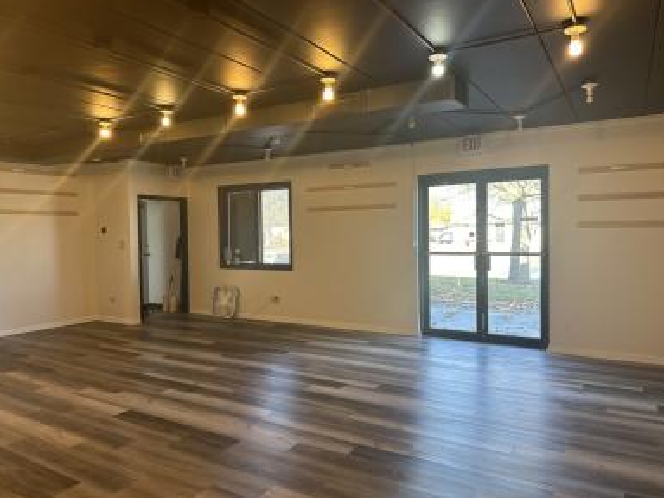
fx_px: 480
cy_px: 240
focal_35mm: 25
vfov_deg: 54.9
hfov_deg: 69.4
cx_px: 330
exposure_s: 1/120
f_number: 1.78
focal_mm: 6.86
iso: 100
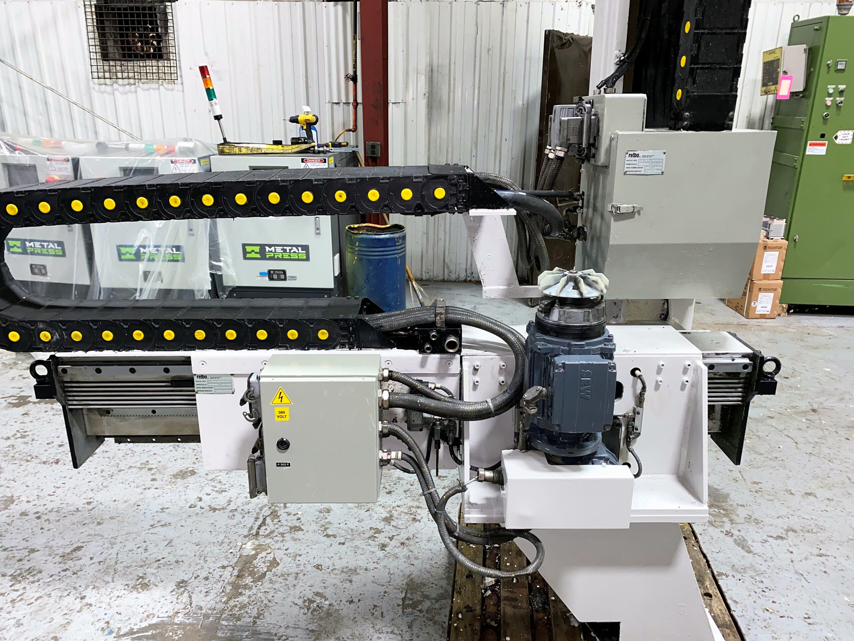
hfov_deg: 67.3
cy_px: 320
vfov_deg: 53.1
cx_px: 427
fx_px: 641
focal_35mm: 26
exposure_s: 1/17
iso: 50
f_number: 1.8
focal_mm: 4.25
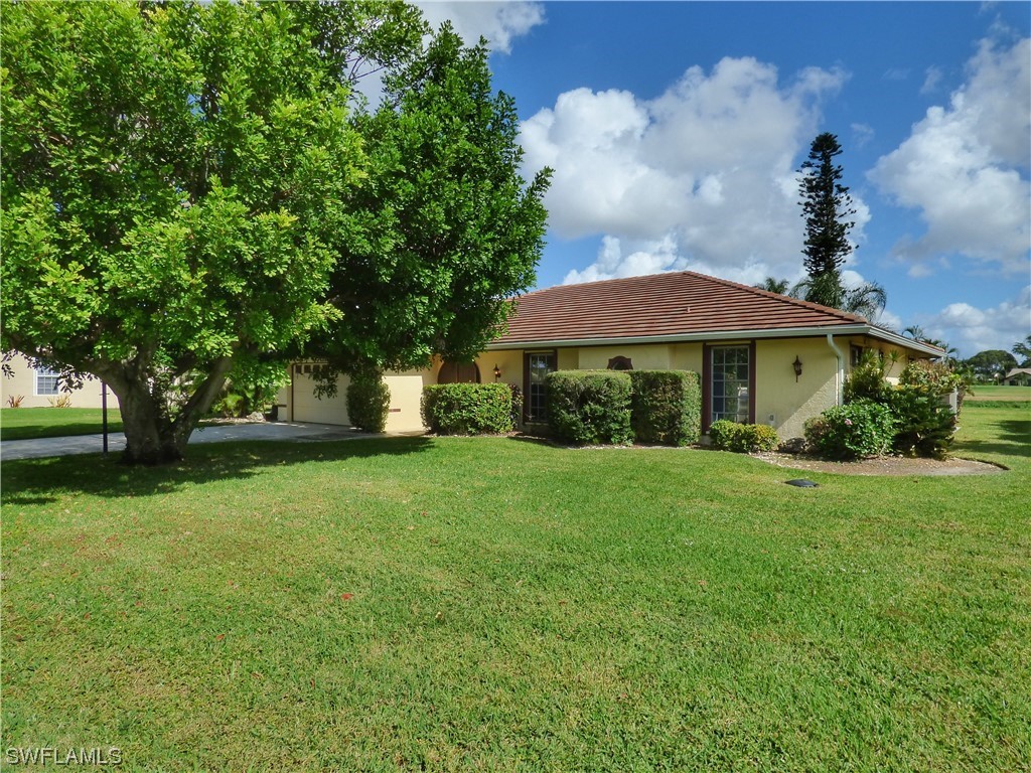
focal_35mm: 20
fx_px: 596
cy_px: 386
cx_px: 516
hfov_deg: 81.7
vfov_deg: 66.0
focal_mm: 3.58
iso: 200
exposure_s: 1/800
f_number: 4.5
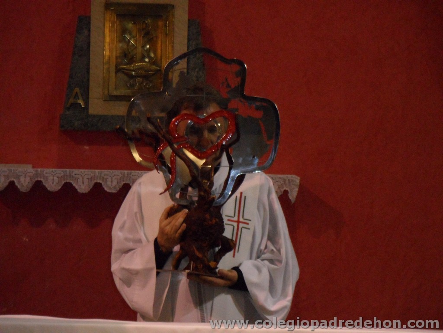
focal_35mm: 360
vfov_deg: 4.1
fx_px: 4607
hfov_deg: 5.5
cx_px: 222
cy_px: 166
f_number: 5.8
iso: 640
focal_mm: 58.5
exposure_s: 1/90
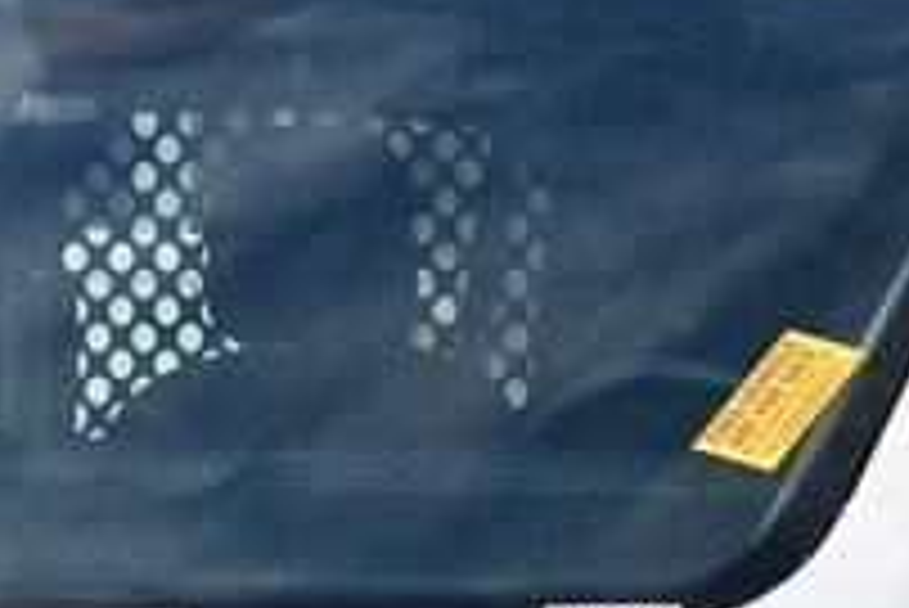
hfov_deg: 8.2
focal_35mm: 251
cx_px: 418
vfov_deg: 5.4
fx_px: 6330
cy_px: 1052
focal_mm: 33
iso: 125
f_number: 5.6
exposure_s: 1/250
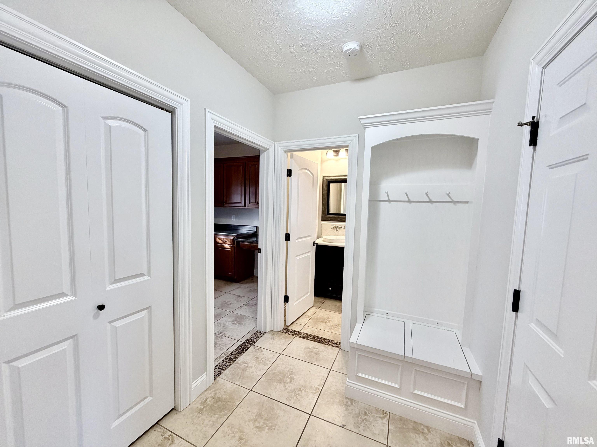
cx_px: 298
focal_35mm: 14
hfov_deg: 102.1
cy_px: 224
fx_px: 241
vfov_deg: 85.7
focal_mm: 2.22
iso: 200
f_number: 2.2
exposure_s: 1/120
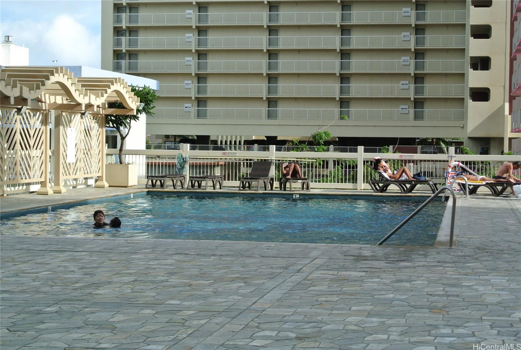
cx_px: 260
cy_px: 175
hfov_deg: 25.0
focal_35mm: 81
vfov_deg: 16.9
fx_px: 1174
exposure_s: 1/500
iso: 140
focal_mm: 30
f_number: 5.6
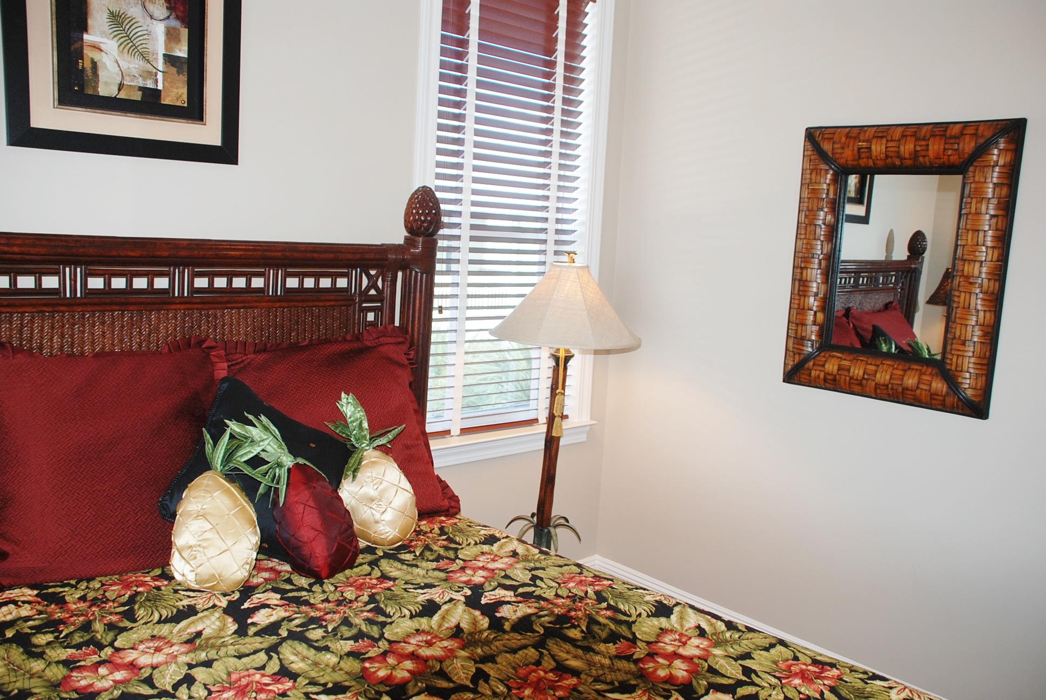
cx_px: 523
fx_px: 873
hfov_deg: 61.9
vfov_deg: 43.7
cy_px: 350
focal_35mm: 30
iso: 200
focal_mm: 20
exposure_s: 1/60
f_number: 3.8
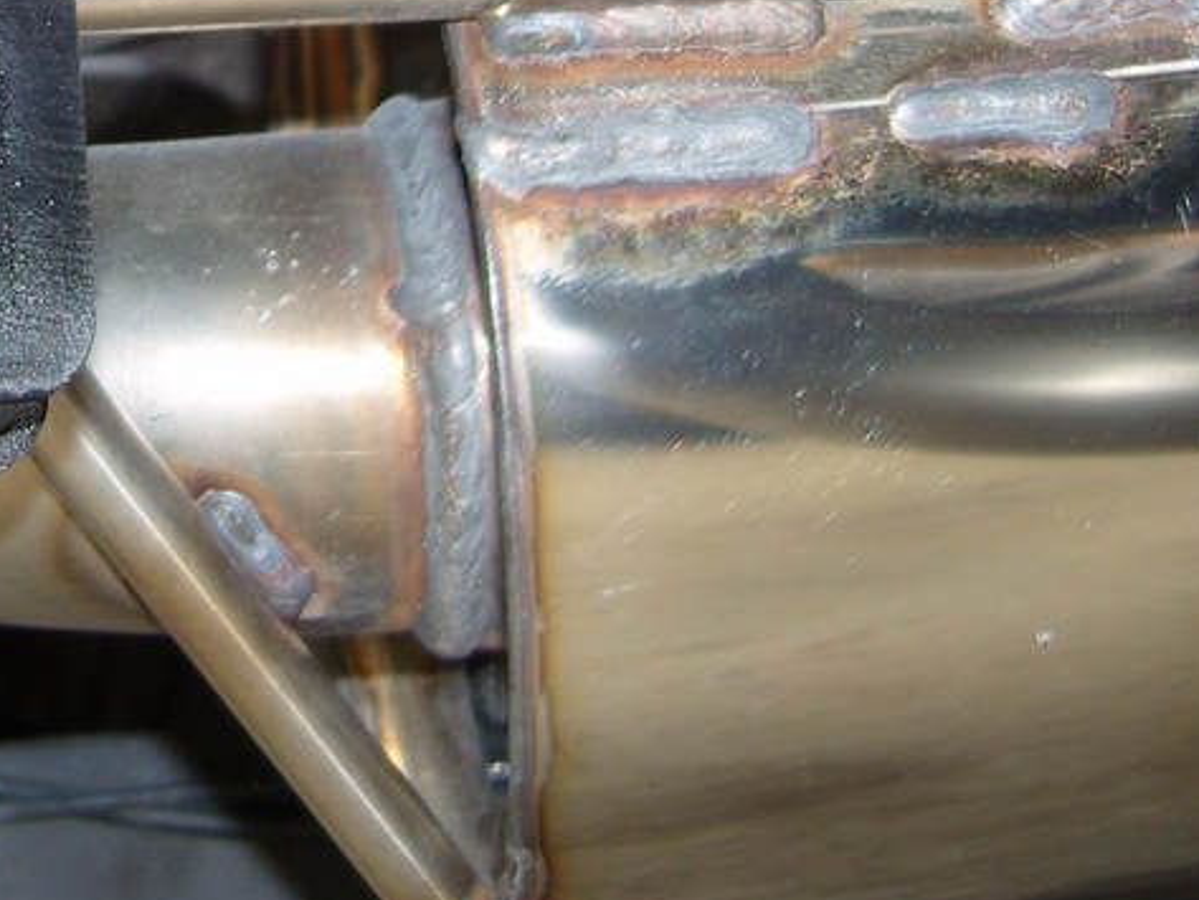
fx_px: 3187
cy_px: -117
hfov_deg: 20.7
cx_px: 56
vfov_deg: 15.6
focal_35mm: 92
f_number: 2.8
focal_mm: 7.3
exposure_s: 1/40
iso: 100
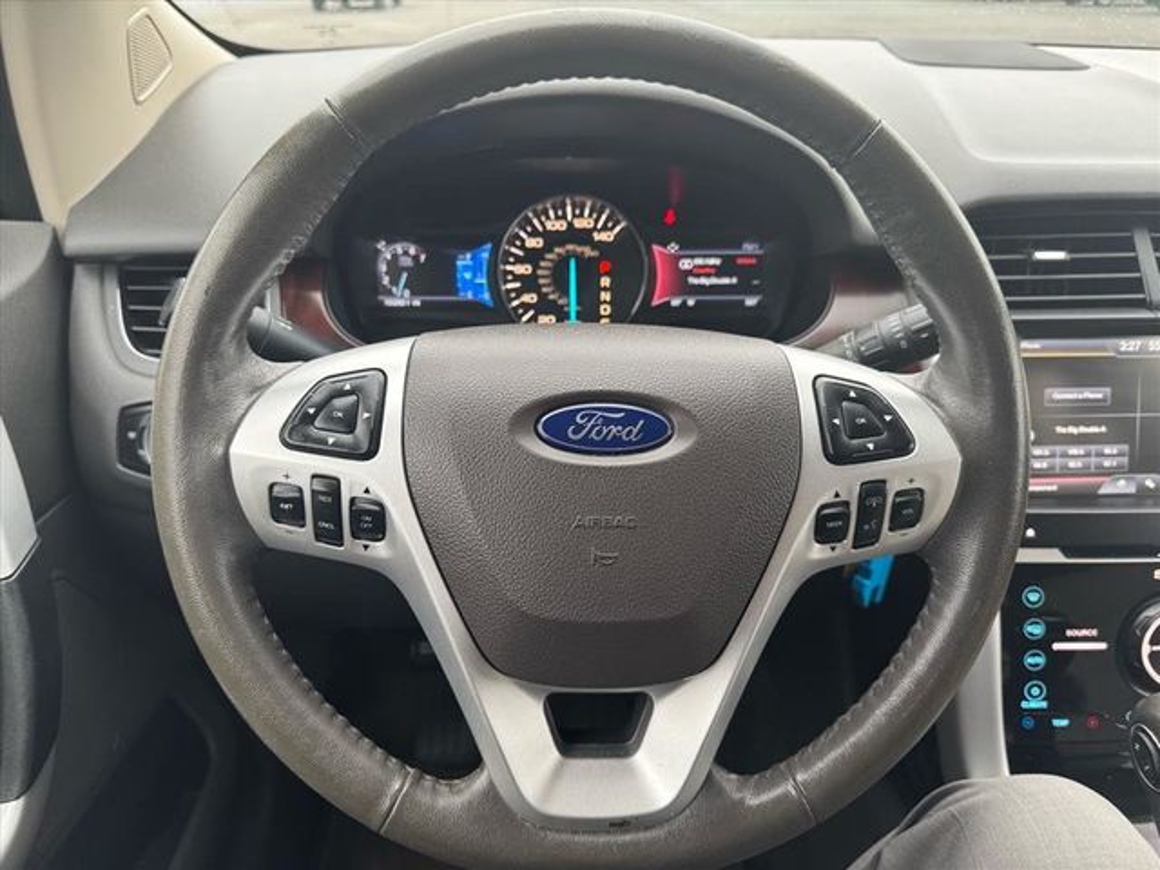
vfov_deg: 56.8
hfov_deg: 71.6
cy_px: 435
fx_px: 804
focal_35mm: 24
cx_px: 580
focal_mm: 6.76
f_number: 1.78
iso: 200
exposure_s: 1/61
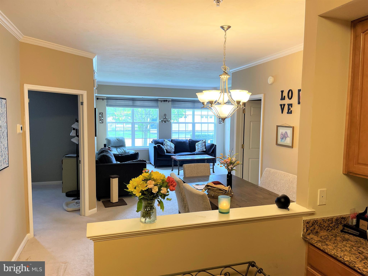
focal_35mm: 26
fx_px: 276
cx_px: 184
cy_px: 138
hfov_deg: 67.3
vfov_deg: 53.1
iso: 125
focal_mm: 5.1
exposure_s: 1/120
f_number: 1.6
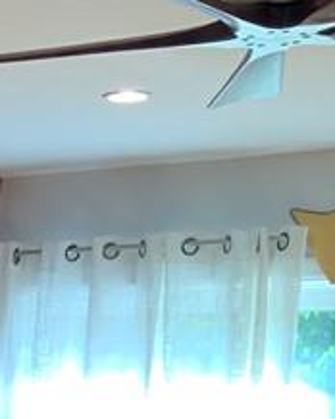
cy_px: 646
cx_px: -462
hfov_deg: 10.1
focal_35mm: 133
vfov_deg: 13.6
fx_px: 1651
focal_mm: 3
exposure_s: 1/60
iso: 40
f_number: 1.8
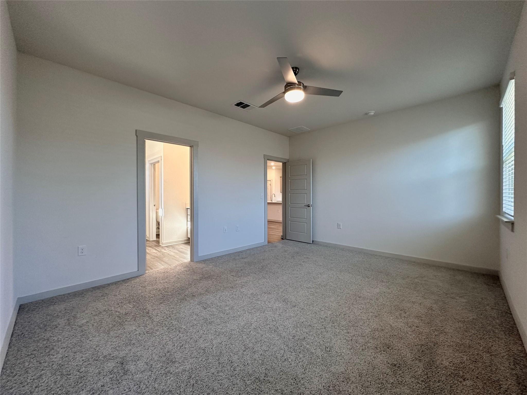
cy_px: 198
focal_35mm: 14
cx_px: 264
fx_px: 213
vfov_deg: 85.7
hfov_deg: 102.1
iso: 200
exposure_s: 1/120
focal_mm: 2.22
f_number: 2.2
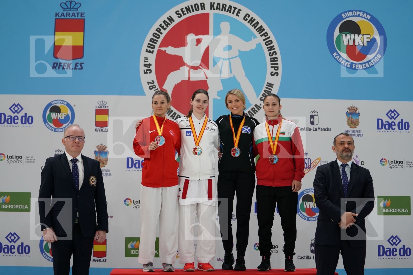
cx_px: 206
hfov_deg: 28.8
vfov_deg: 19.5
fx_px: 803
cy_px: 138
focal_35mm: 70
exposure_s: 1/250
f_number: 2.8
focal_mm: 70
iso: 800
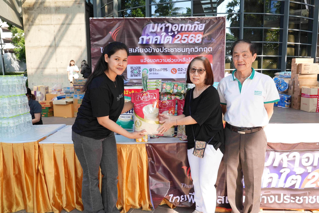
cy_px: 106
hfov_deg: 65.4
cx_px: 160
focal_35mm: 28
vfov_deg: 46.5
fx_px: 248
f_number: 8
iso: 500
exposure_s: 1/200
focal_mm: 28
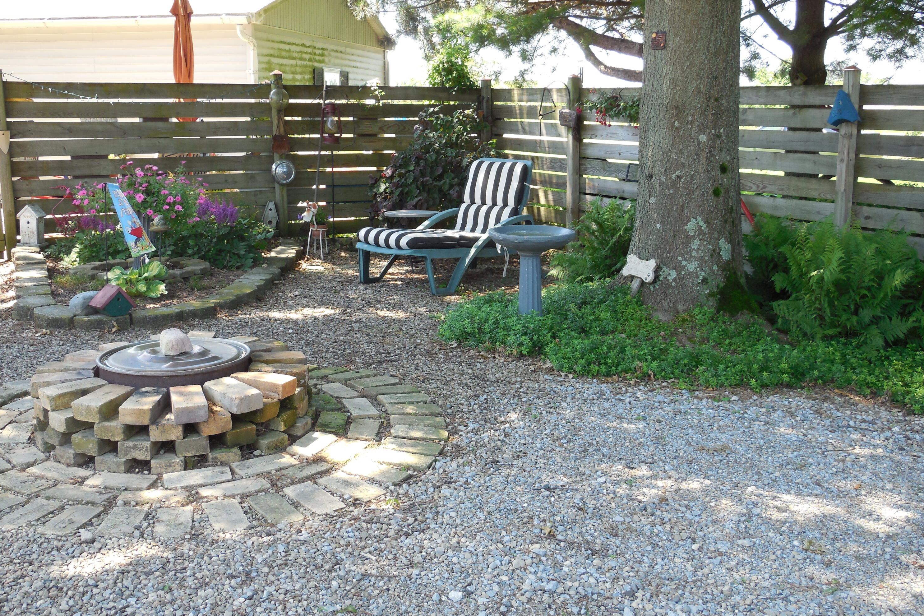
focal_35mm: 42
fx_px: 1078
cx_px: 459
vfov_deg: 31.9
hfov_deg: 46.4
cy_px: 295
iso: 125
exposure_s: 1/100
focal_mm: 7.1
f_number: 3.6
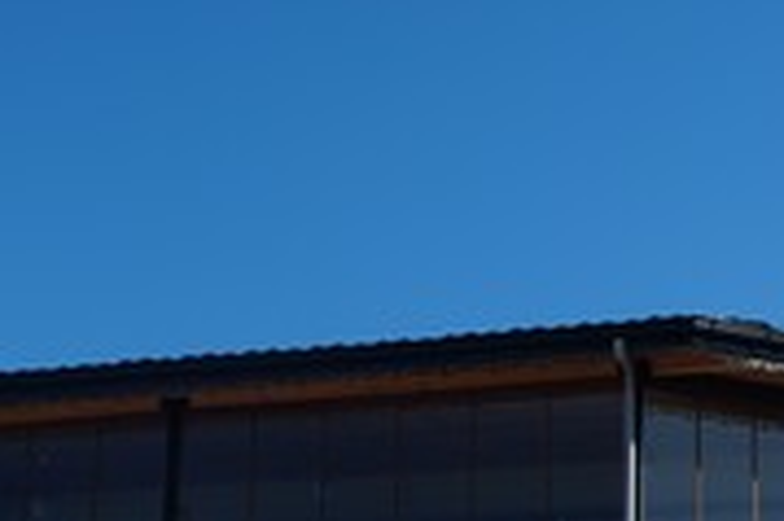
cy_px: 370
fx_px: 2569
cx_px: 420
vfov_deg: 11.6
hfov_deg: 17.3
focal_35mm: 118
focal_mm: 19
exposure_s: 1/800
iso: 100
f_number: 4.5
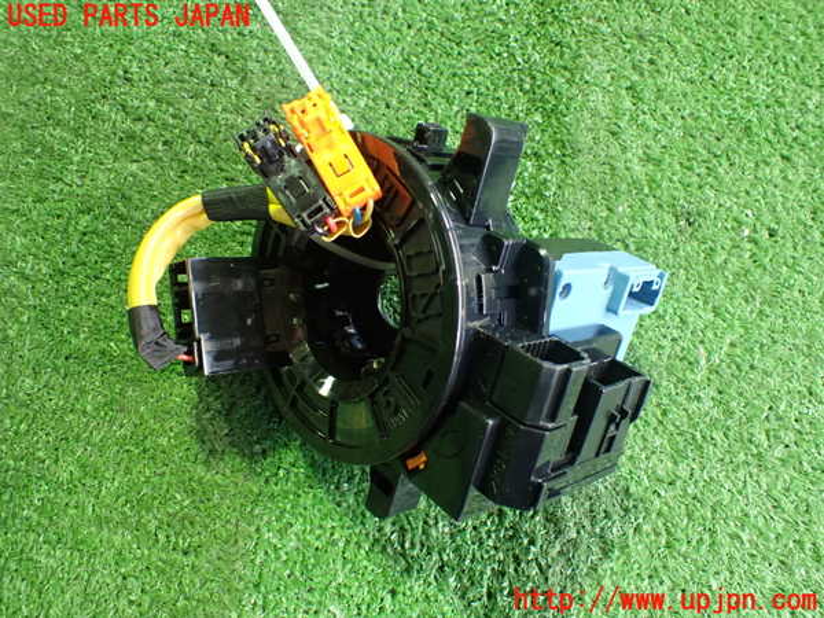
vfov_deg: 46.8
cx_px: 412
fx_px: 714
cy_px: 309
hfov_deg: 60.0
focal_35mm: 30
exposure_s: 1/40
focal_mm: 5.4
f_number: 2.3
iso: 800
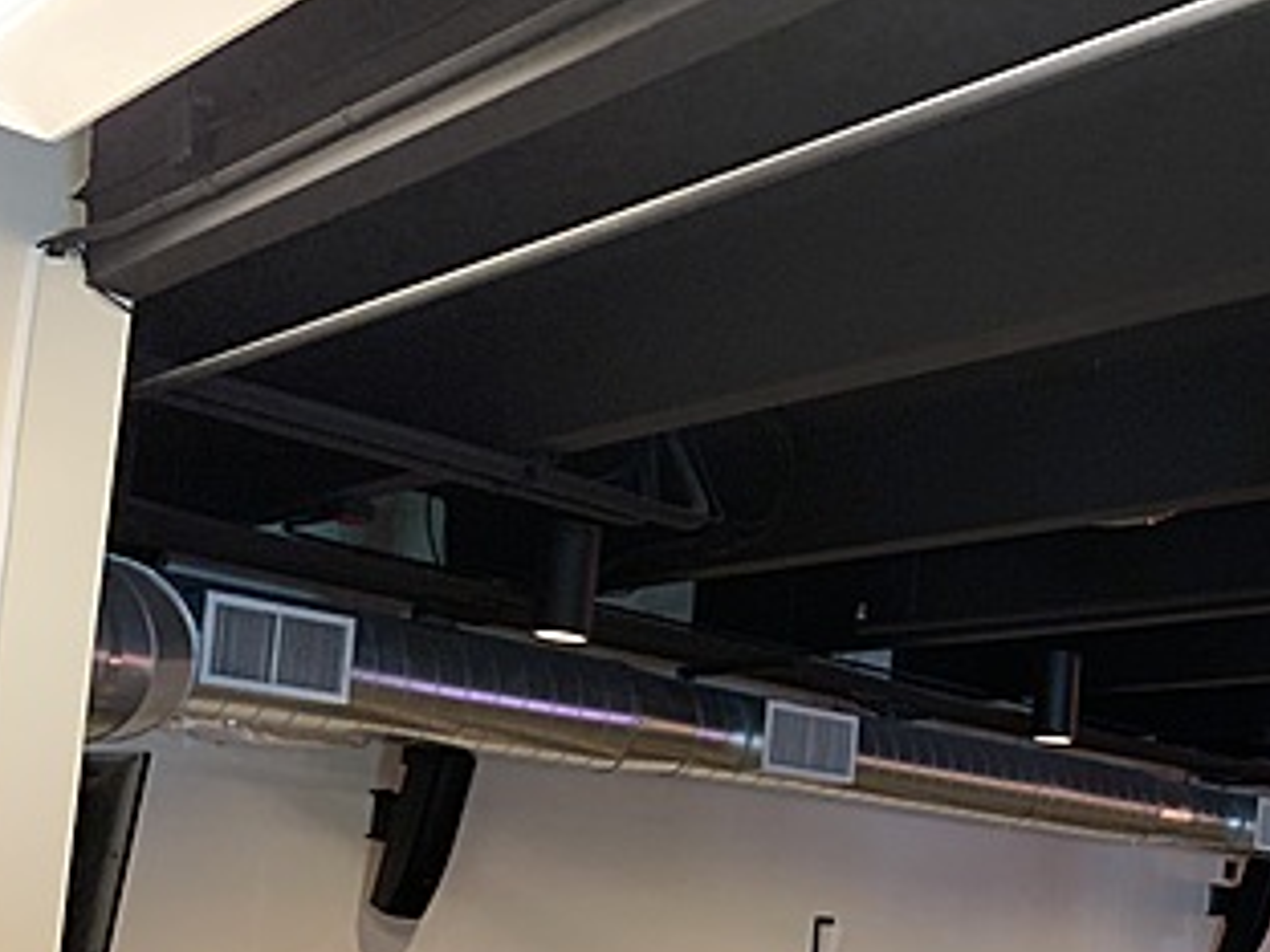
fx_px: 1834
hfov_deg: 36.0
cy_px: 883
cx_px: 1128
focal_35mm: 50
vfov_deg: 27.9
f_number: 1.8
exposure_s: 1/23
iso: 500
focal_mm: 4.25
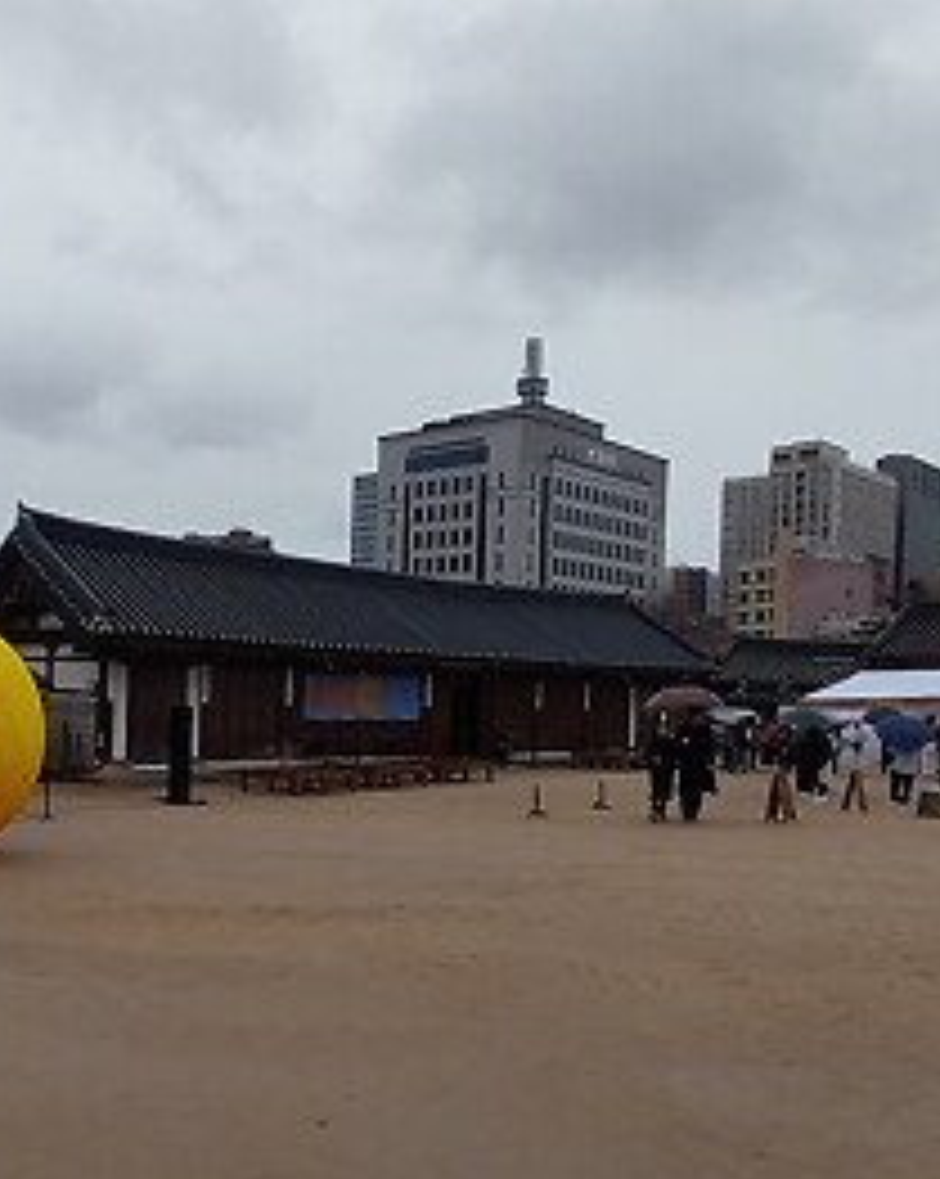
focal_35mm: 32
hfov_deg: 45.3
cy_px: 677
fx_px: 1115
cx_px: 342
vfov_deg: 55.5
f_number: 2.2
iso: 64
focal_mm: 1.3
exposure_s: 1/872
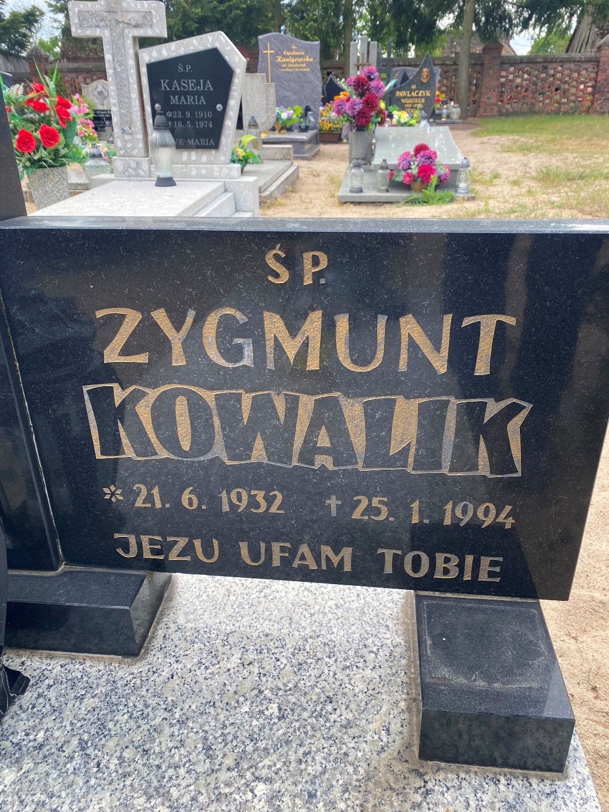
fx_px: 610
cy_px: 406
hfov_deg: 53.1
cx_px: 304
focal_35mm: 26
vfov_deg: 67.3
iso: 32
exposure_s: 1/510
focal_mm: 4.25
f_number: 1.8
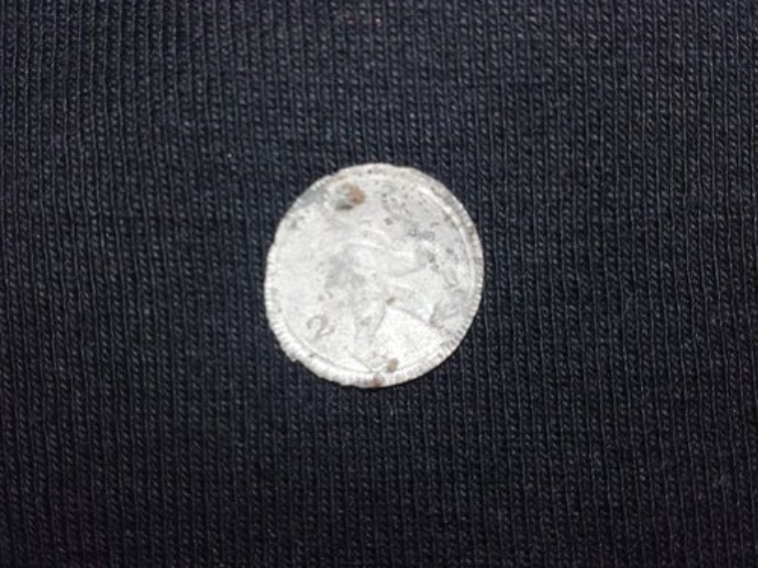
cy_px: 284
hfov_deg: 58.4
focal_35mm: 31
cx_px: 379
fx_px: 679
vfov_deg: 45.4
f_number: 2.2
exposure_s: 1/100
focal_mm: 3.31
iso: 60
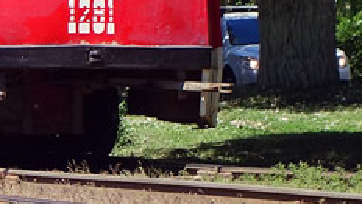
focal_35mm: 503
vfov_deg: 2.4
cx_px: -353
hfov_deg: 4.2
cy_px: -366
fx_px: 4833
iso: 125
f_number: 4.9
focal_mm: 34.59
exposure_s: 1/500
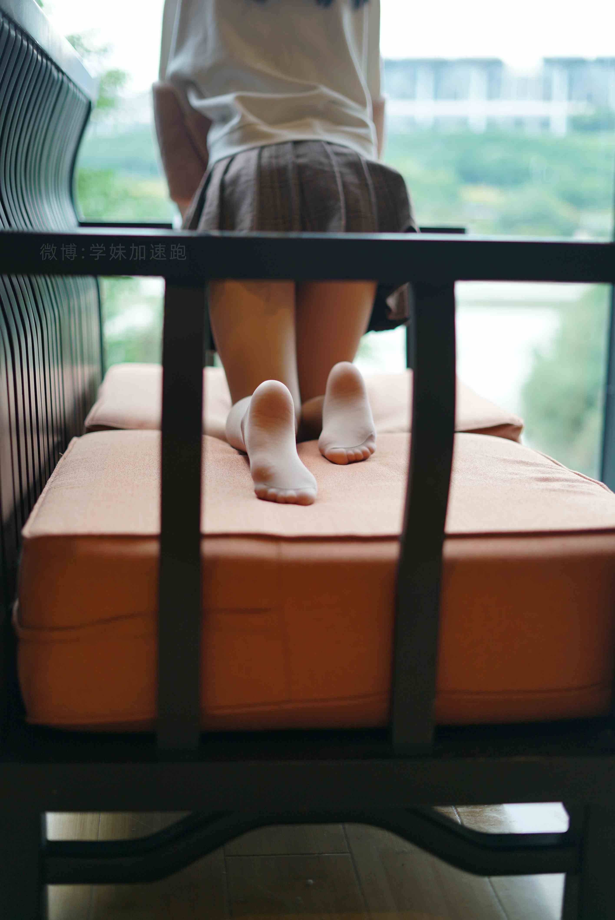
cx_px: 308
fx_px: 1279
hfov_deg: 27.0
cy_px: 460
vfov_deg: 39.6
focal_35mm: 50
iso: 200
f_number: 1.8
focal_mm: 50
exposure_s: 1/320
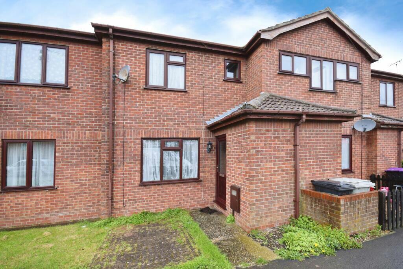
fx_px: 168
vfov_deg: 77.3
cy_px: 134
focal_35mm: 15
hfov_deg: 100.4
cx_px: 202
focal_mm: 10
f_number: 6.3
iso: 400
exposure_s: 1/160
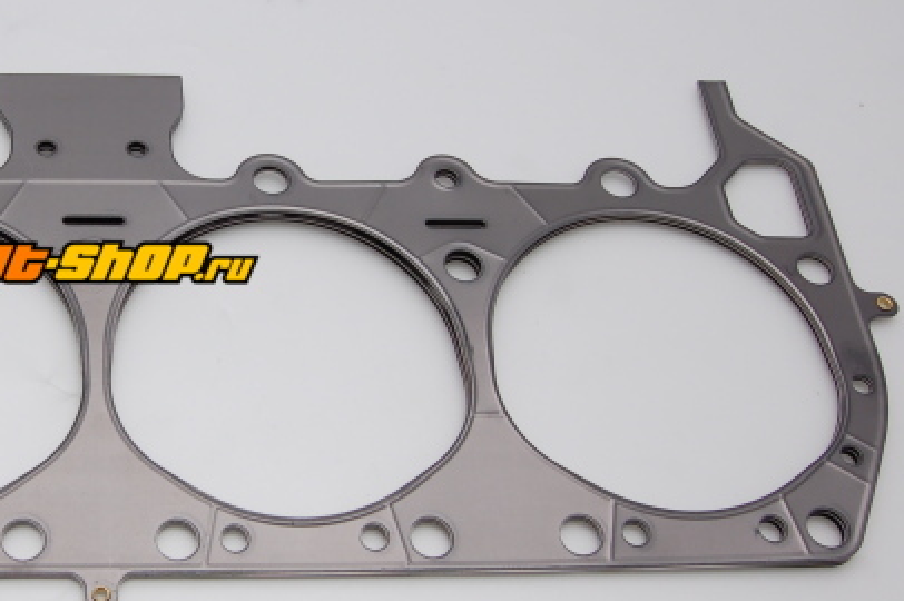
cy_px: 264
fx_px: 1631
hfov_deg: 29.7
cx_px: 89
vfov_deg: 20.9
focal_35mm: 65
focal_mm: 22
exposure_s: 1/125
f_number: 11
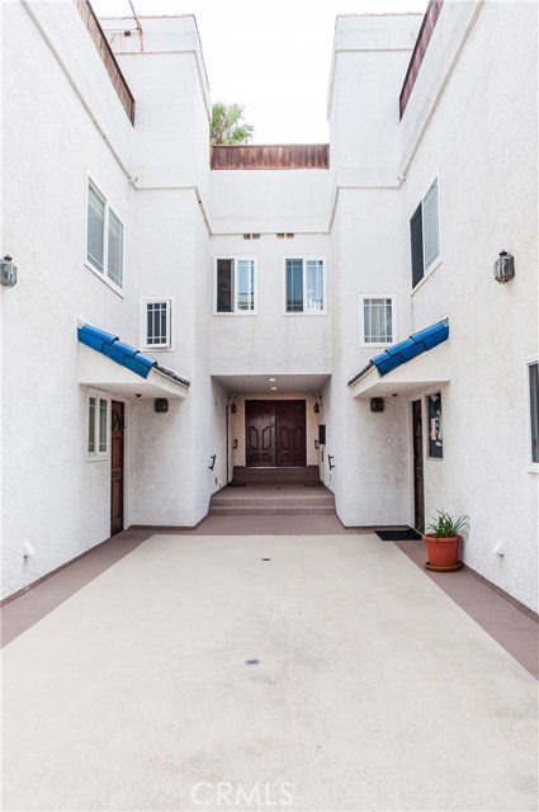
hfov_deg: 50.3
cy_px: 406
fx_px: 574
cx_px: 270
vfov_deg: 70.5
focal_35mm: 26
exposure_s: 1/320
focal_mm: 17
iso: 200
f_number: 9
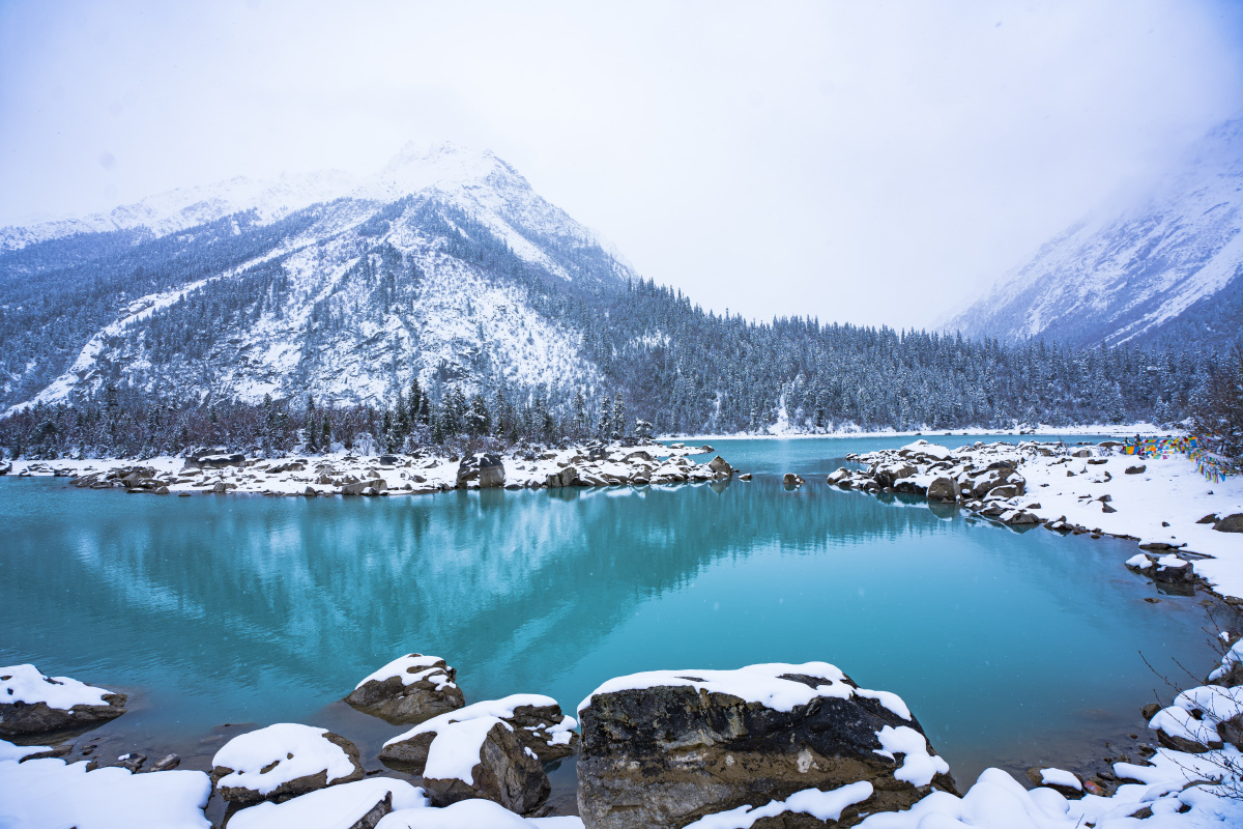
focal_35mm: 16
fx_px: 552
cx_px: 622
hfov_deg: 96.7
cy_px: 414
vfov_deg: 73.7
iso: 100
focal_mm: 16
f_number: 6.3
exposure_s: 1/250
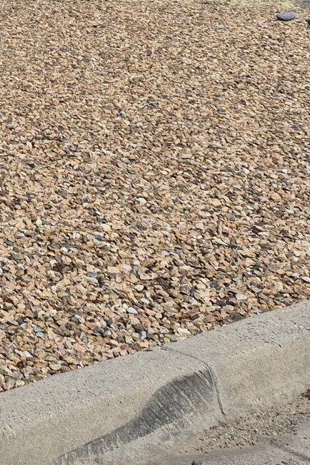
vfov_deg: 21.2
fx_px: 1111
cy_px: -159
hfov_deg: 12.4
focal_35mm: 86
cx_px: -439
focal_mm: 5.4
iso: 50
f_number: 1.8
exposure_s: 1/7696
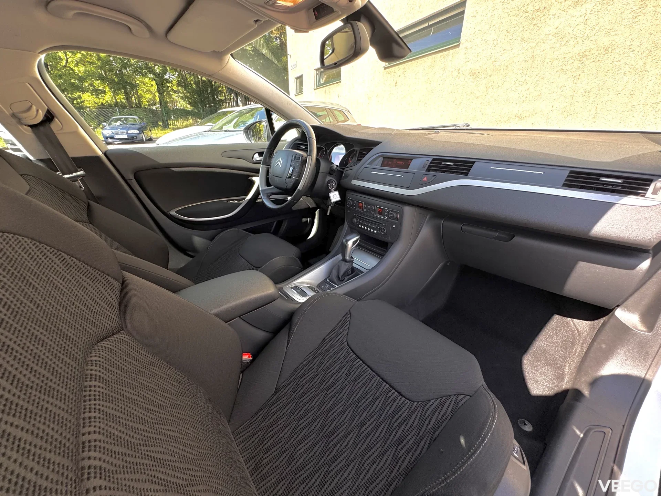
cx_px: 330
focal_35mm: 14
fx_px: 267
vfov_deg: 85.7
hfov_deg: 102.1
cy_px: 248
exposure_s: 1/275
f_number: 2.2
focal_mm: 2.22
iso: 40
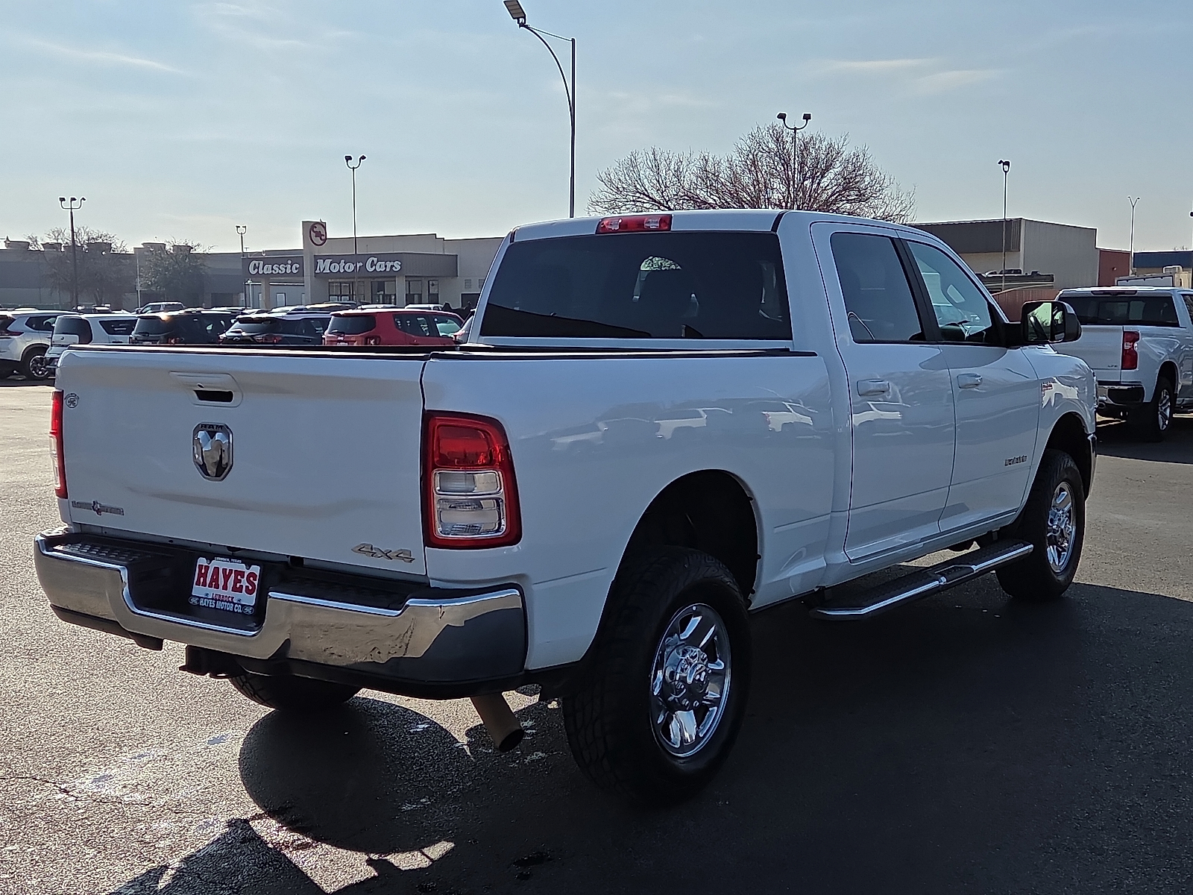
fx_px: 1344
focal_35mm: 39
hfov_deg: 47.9
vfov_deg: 36.8
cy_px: 448
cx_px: 596
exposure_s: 1/5000
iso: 25
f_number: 1.8
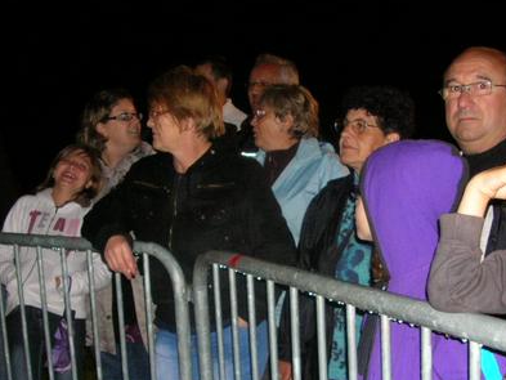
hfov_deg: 33.7
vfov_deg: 25.6
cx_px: 286
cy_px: 250
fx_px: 833
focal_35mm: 57
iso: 137
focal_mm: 5.8
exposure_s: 1/60.1
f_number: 2.8
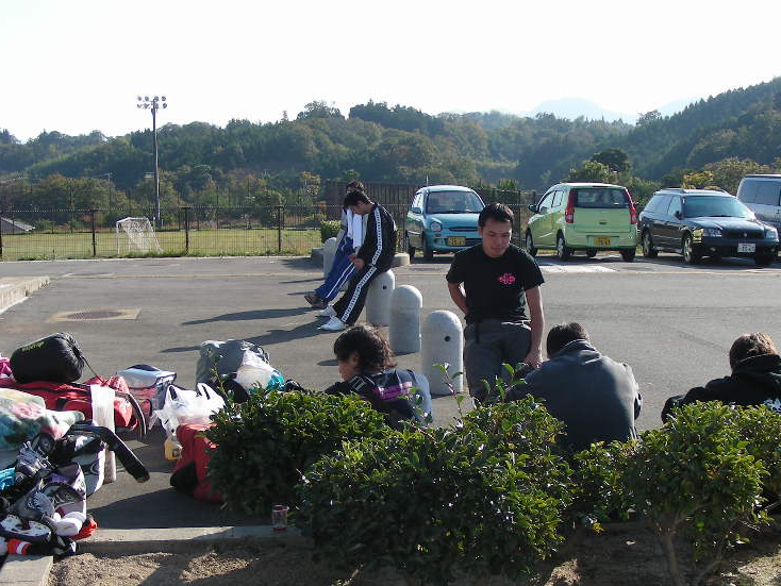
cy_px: 374
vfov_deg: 27.4
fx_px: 1196
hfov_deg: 36.1
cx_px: 432
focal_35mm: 53
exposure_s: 1/265
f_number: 4
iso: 50
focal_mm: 6.3
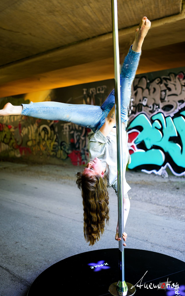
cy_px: 149
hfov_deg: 35.3
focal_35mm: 36
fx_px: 290
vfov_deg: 54.0
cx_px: 87
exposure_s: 1/160
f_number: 1.6
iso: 100
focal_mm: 35
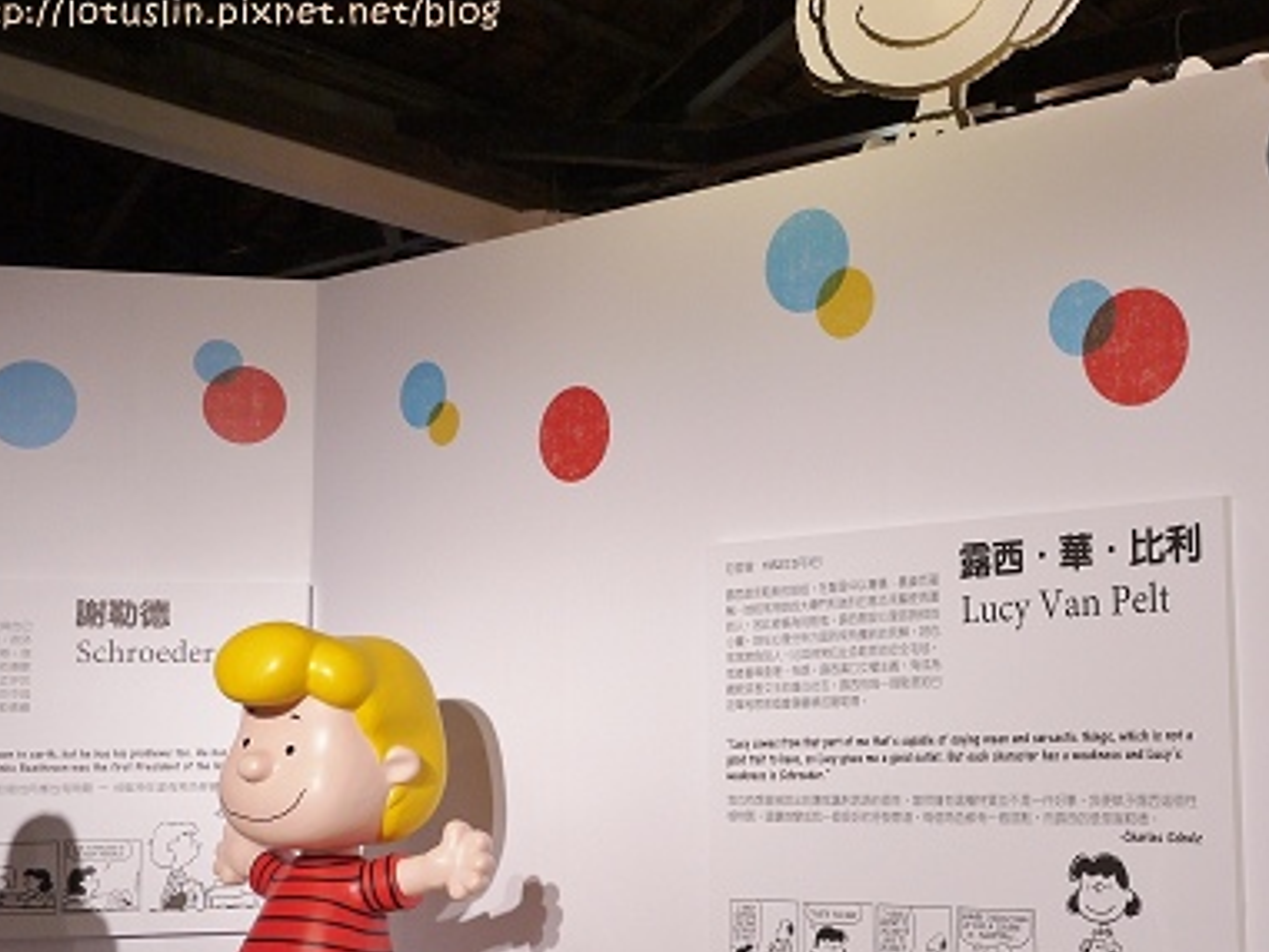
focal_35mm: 47
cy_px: 609
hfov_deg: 39.2
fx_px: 1724
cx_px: 976
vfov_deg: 30.7
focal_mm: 14
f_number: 2.5
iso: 100
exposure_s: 1/160
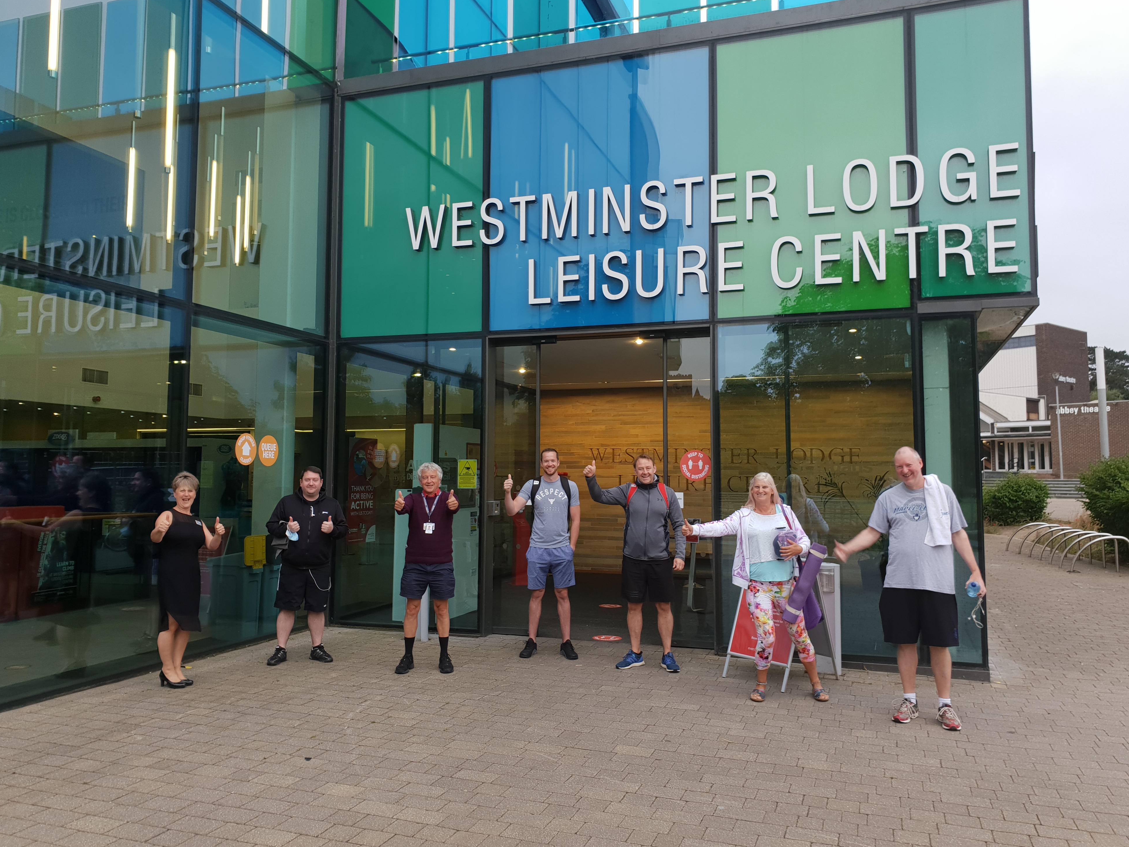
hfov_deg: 65.3
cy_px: 408
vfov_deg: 51.3
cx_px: 547
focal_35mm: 27
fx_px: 881
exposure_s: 1/60
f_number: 2.4
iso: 50
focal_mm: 4.3
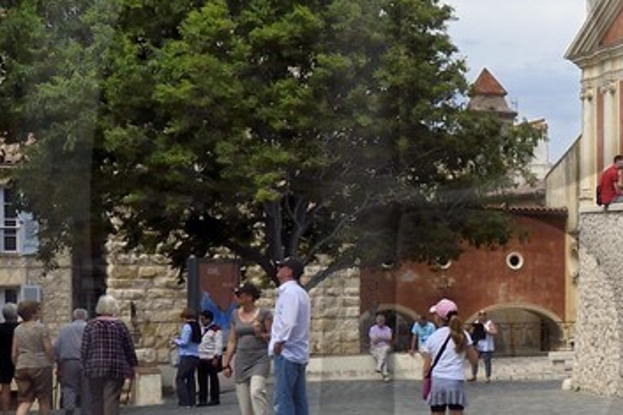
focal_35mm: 68
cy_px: 215
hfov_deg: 26.5
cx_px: 739
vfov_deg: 20.0
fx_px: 1176
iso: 400
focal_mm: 15
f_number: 18
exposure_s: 1/250
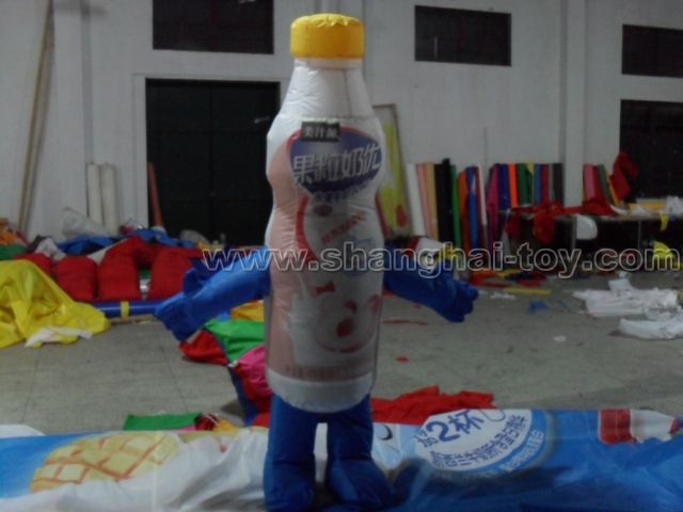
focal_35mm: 35
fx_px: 691
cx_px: 342
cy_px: 256
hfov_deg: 52.6
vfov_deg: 40.7
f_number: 3.2
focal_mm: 6.3
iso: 400
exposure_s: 1/8
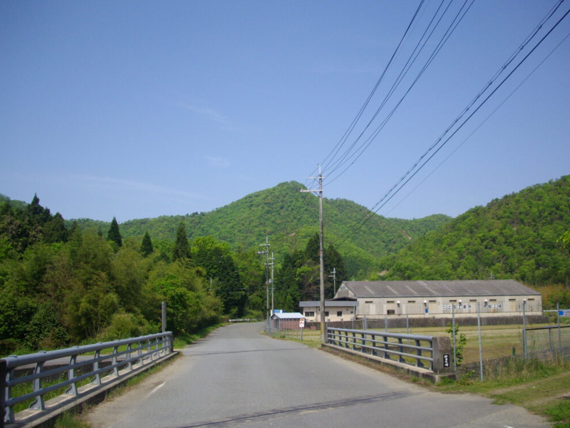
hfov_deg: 49.0
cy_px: 214
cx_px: 286
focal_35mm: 38
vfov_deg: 37.7
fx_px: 626
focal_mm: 6.2
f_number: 5.6
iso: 100
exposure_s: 1/400
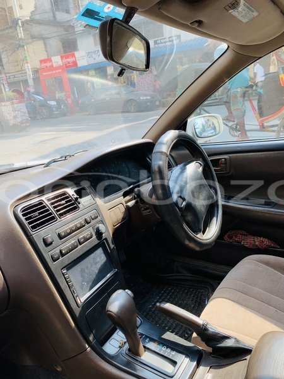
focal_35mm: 26
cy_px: 190
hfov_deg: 53.1
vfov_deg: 67.3
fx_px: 284
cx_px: 142
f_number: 1.8
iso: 25
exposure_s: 1/167
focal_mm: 4.25
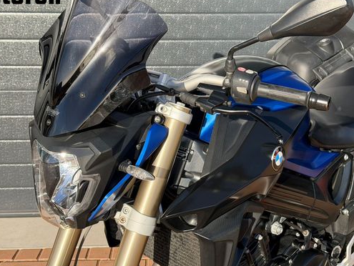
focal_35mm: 62
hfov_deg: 31.1
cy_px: 128
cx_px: 197
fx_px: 635
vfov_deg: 23.7
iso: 100
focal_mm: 6.76
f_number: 1.78
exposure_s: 1/2088
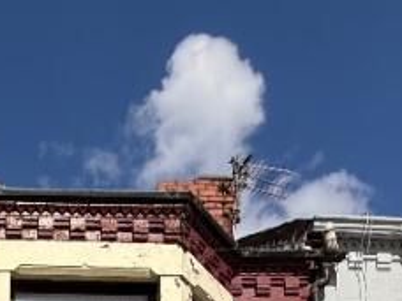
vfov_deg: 16.5
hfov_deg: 28.4
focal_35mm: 63
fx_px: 732
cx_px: -23
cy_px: 634
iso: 50
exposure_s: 1/5155
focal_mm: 2.22
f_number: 2.2
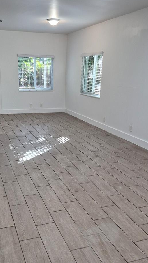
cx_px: 55
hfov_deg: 35.5
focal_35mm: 33
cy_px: 123
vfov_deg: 59.4
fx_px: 230
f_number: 1.8
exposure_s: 1/120
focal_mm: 5.4
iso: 320
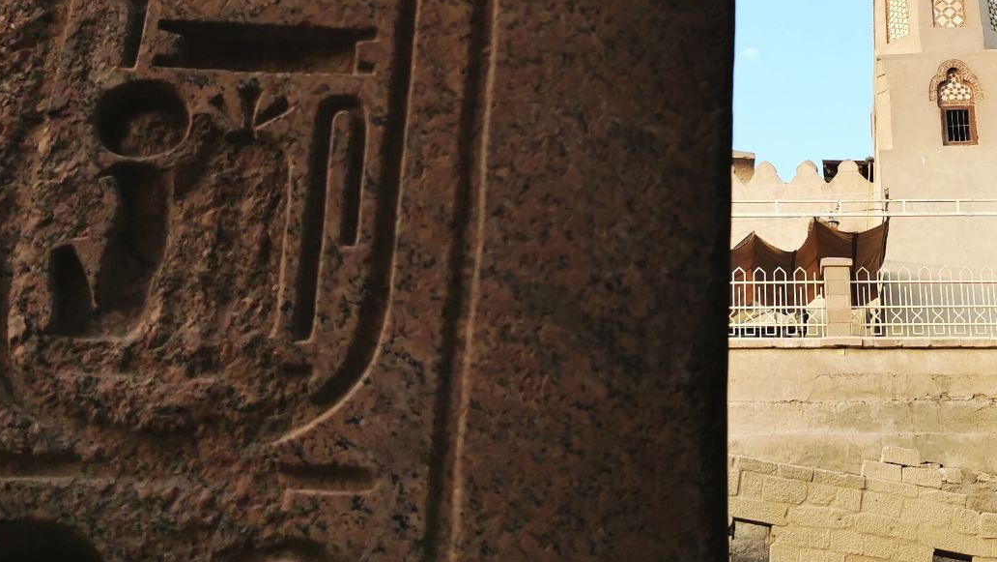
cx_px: 650
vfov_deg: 20.6
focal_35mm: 57
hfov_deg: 36.3
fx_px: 1507
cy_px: 50
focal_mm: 5.56
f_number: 1.6
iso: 50
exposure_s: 1/556
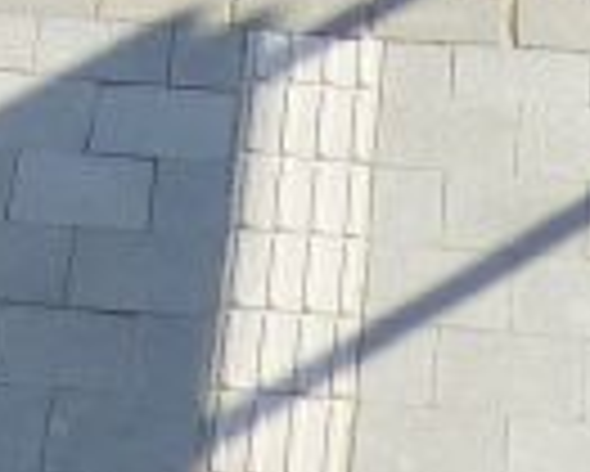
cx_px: -955
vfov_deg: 3.9
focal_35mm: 376
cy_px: -1182
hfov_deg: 5.0
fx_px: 6570
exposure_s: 1/320
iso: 100
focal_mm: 7.6
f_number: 4
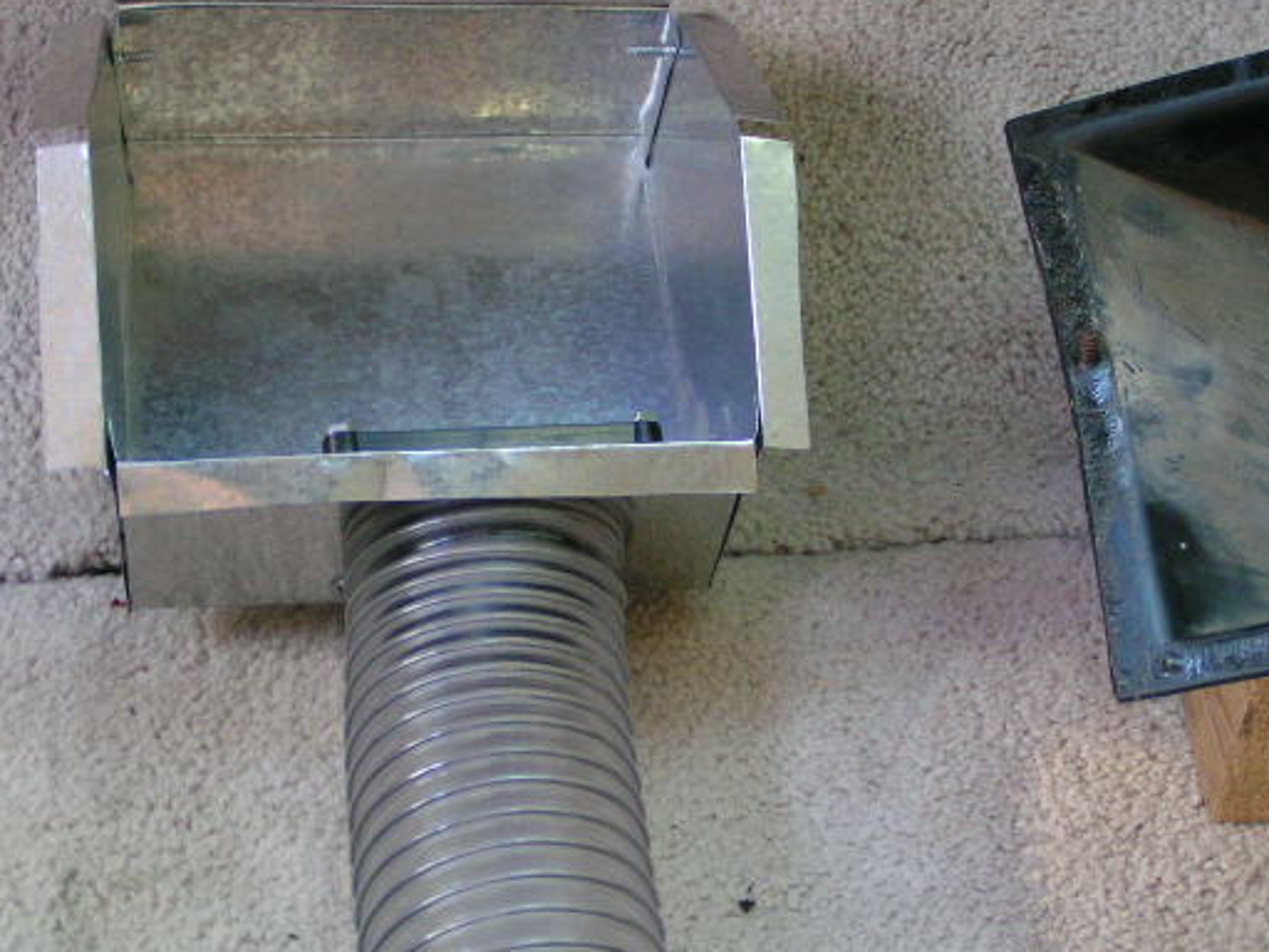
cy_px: 441
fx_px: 2749
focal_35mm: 75
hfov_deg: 25.9
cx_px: 511
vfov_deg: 19.6
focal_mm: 9.2
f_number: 3.2
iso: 200
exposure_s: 1/30
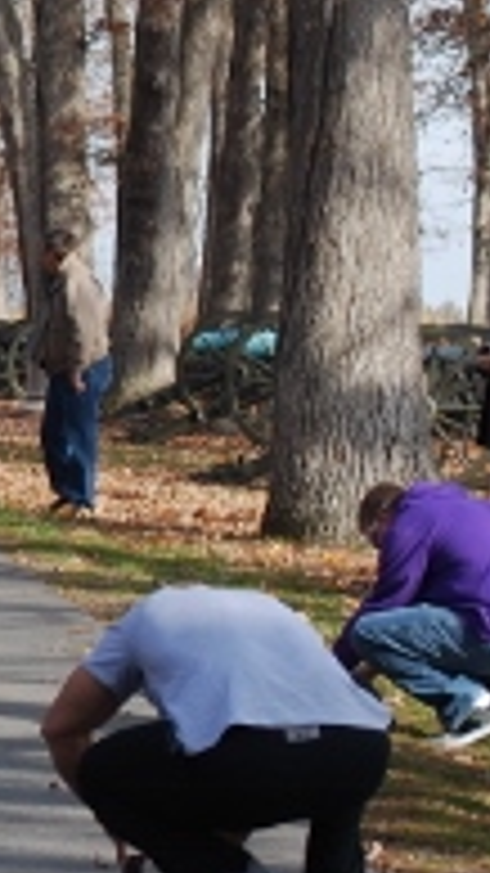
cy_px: 58
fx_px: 6606
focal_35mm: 286
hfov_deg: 4.2
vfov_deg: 7.5
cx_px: -584
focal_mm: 55
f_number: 6.3
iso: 100
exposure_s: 1/160
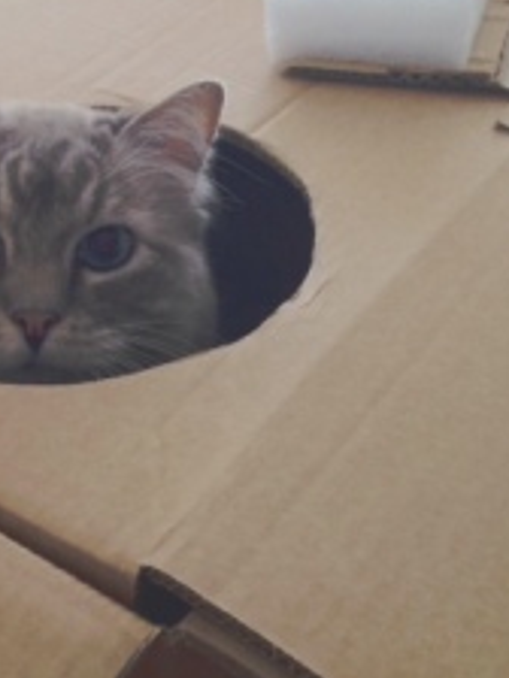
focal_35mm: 66
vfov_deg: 29.4
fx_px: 1294
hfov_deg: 22.1
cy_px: 294
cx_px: 139
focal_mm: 4.12
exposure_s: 1/30
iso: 50
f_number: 2.4
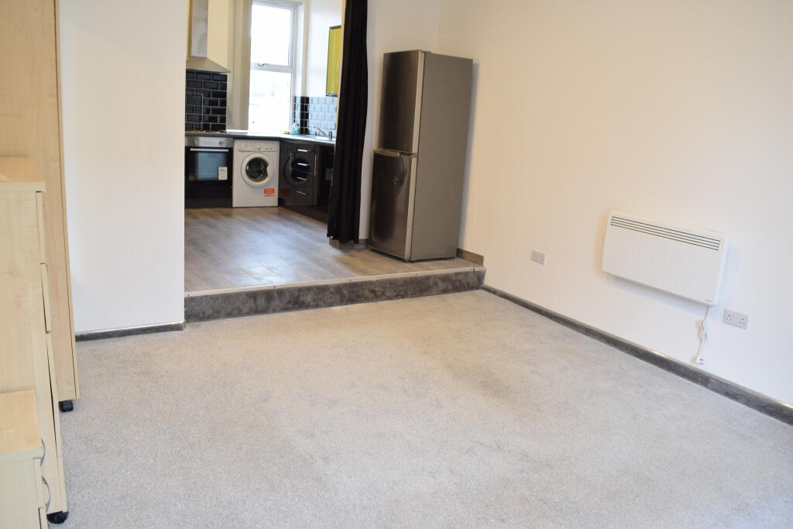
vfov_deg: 47.9
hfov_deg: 67.4
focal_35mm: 27
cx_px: 396
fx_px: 595
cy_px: 264
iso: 160
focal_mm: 18
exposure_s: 1/5
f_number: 8
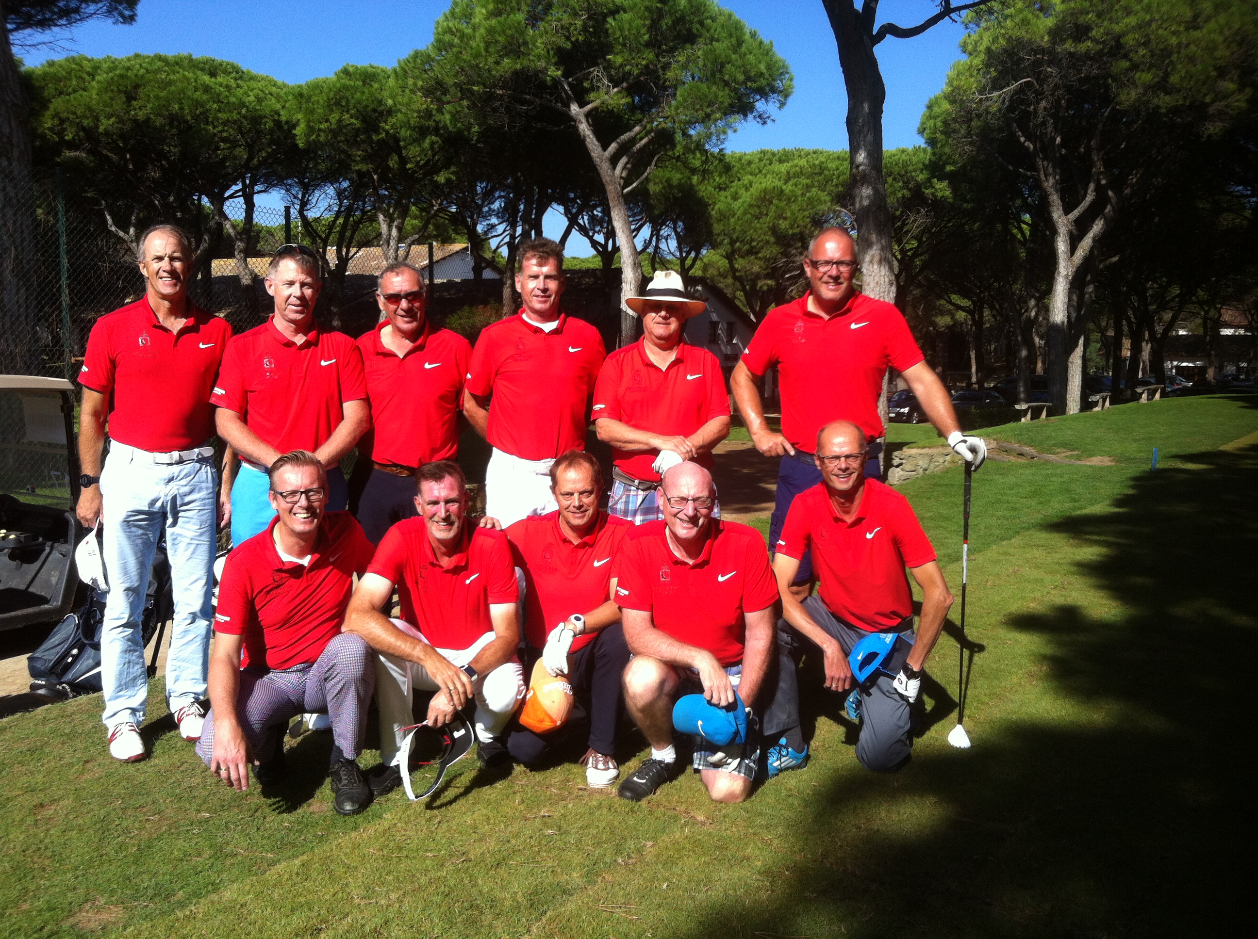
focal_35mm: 35
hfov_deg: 52.7
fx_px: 1270
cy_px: 470
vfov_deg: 40.6
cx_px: 629
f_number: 2.8
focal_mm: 3.85
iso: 80
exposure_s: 1/1005
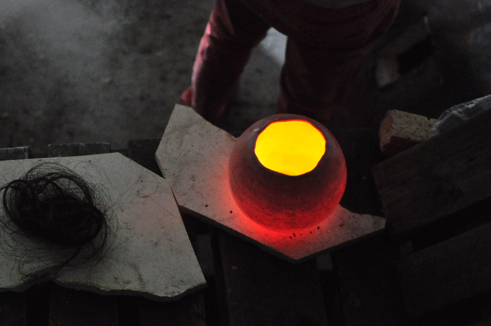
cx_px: 220
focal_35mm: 62
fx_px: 839
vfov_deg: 22.0
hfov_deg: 32.6
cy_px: 183
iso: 3200
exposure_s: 1/80
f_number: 2
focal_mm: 35
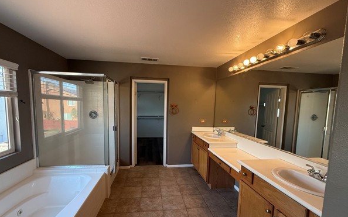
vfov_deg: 71.1
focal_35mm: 16
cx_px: 169
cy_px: 118
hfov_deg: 97.8
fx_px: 152
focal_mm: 2.22
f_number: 2.2
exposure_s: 1/120
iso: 250
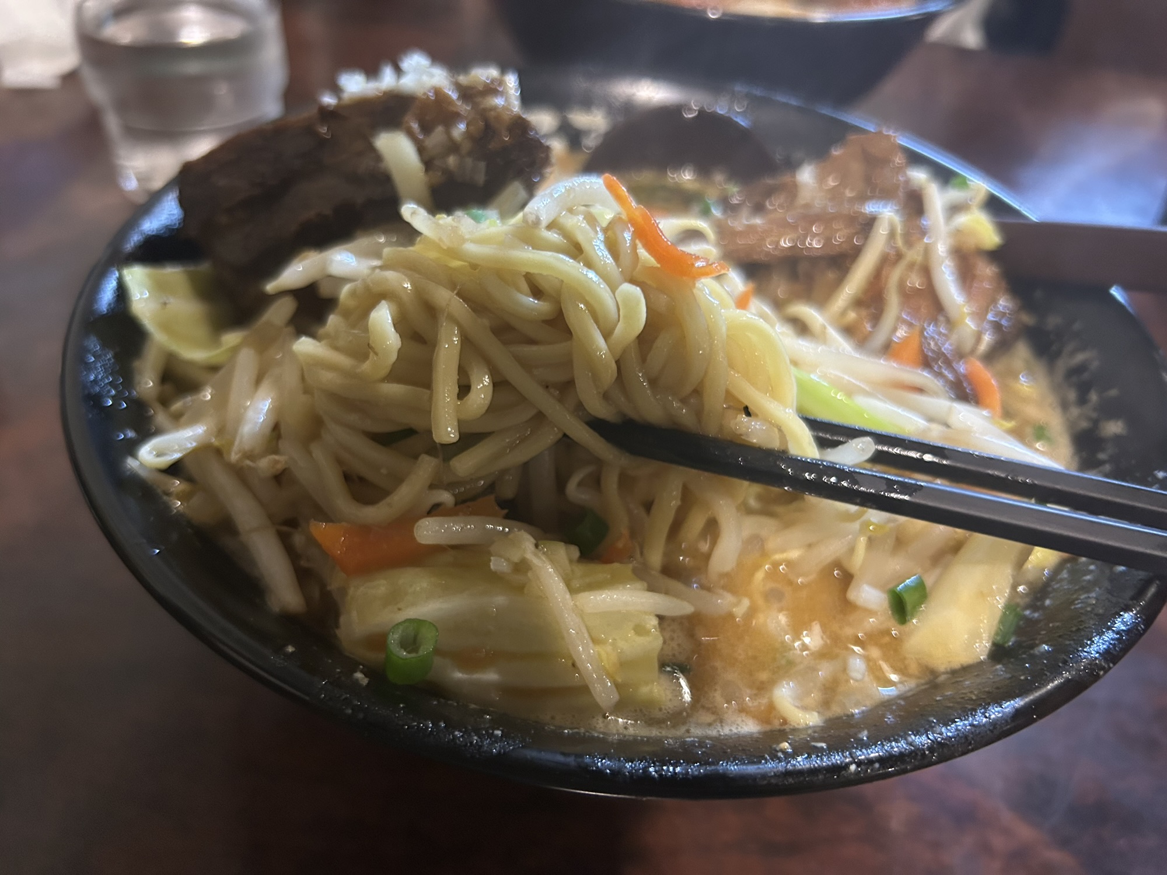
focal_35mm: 26
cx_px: 584
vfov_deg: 53.1
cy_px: 438
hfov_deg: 67.3
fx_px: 877
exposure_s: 1/33
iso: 500
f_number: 1.5
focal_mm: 5.7
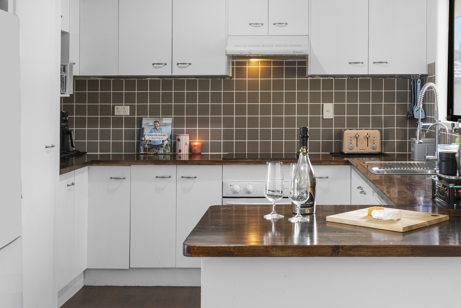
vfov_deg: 26.8
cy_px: 102
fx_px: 640
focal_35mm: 50
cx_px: 281
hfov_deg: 39.4
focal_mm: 30
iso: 4000
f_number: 7.1
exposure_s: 1/30
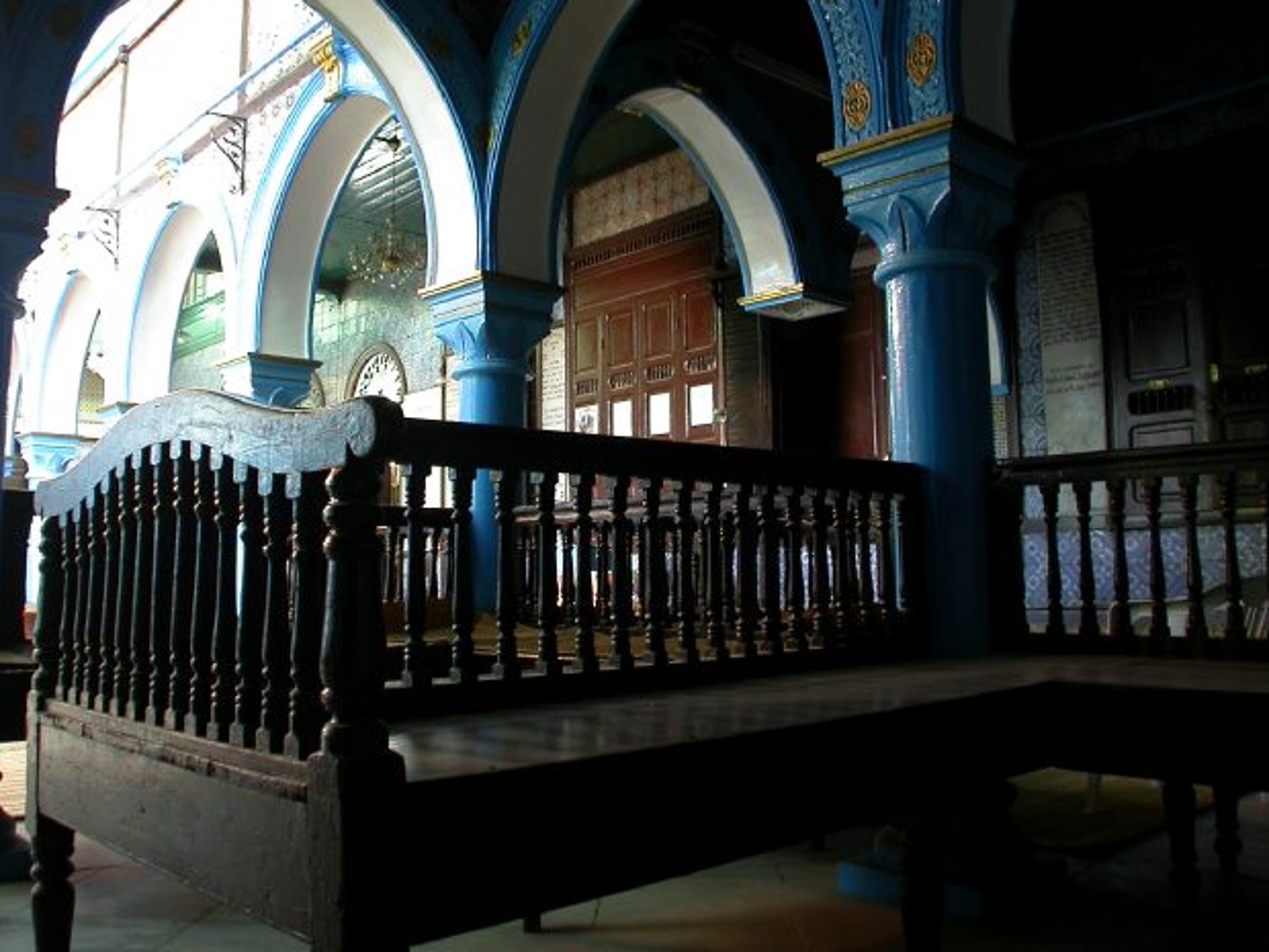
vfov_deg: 29.6
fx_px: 1796
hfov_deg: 38.9
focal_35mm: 49
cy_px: 420
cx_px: 604
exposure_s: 1/4.6
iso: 137
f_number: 2.6
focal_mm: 7.85
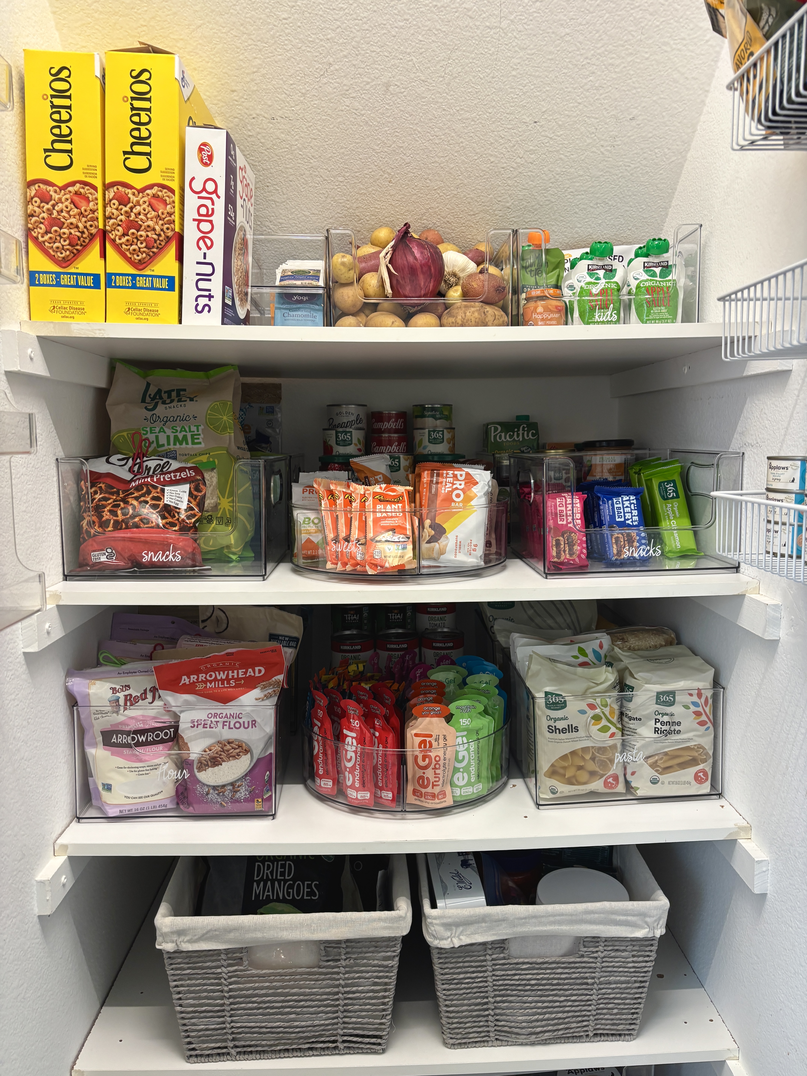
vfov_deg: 67.3
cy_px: 538
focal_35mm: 26
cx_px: 404
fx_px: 808
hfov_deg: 53.1
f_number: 1.6
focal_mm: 5.96
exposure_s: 1/60
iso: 125
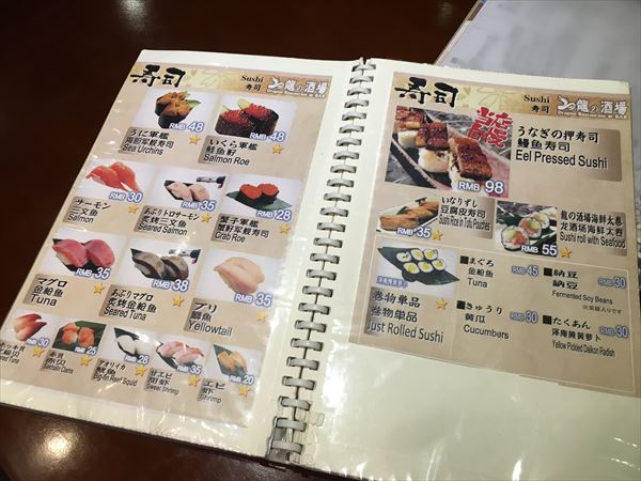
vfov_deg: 48.2
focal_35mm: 29
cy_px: 240
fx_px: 537
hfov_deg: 61.7
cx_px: 320
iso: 80
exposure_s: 1/33
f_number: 2.2
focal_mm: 4.15
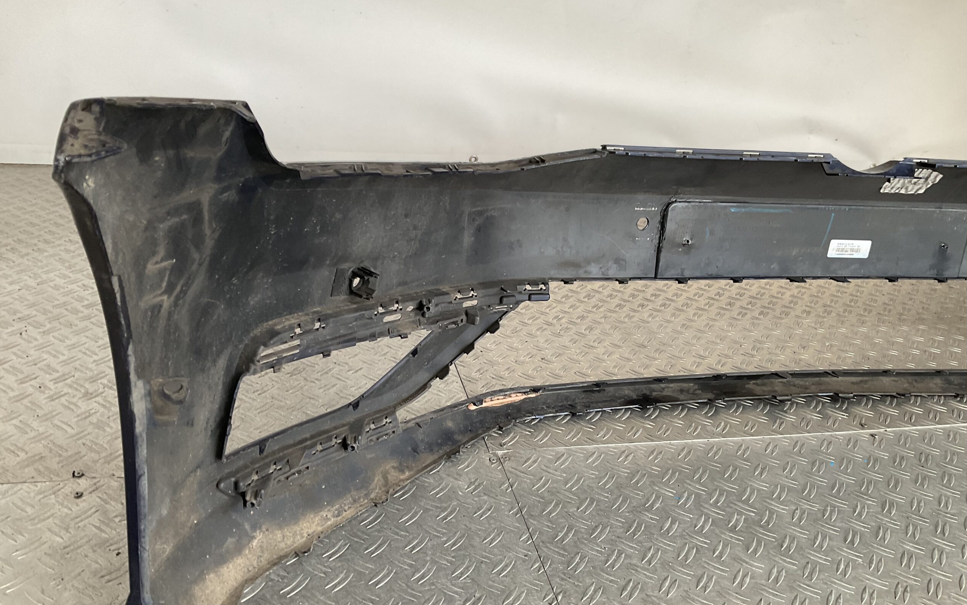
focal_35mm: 31
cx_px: 485
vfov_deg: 40.5
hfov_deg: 61.2
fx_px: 817
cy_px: 339
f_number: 1.8
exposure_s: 1/50
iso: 50
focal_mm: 3
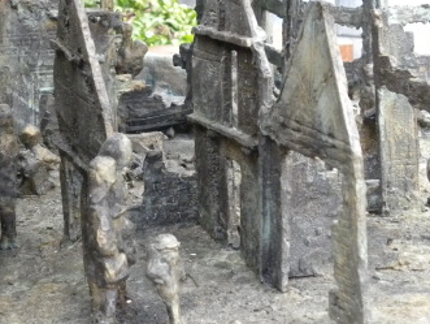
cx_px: 144
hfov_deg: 17.5
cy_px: 96
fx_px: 1393
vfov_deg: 13.2
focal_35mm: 112
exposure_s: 1/75.6
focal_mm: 10.3
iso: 400
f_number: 3.5
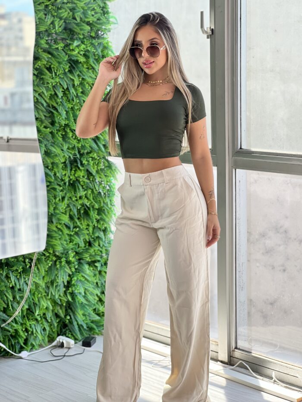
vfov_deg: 25.3
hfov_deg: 19.1
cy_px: 201
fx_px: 895
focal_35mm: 77
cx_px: 151
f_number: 2.8
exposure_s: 1/120
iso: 64
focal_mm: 9
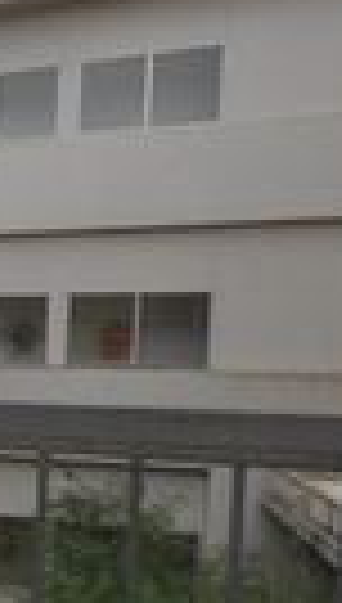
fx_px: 881
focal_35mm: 55
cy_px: 385
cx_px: -482
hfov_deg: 14.4
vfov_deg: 37.5
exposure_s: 1/200
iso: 200
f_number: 7.1
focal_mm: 10
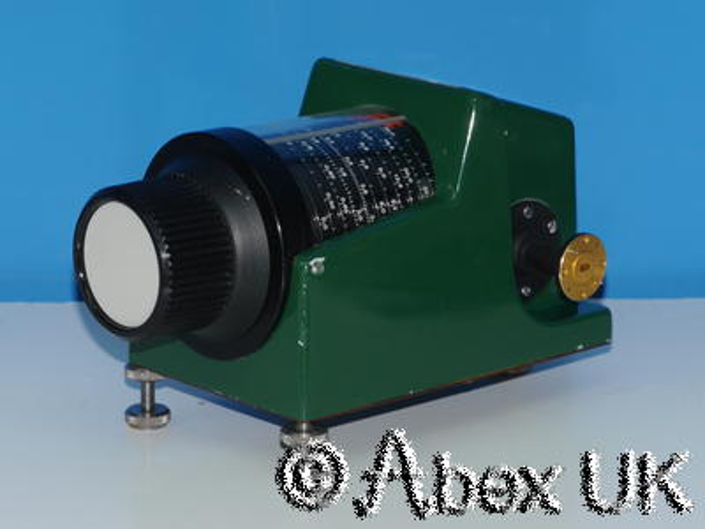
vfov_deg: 10.2
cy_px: 264
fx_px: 2973
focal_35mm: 146
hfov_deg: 13.5
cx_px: 352
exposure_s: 1/60
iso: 400
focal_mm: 73
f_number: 11
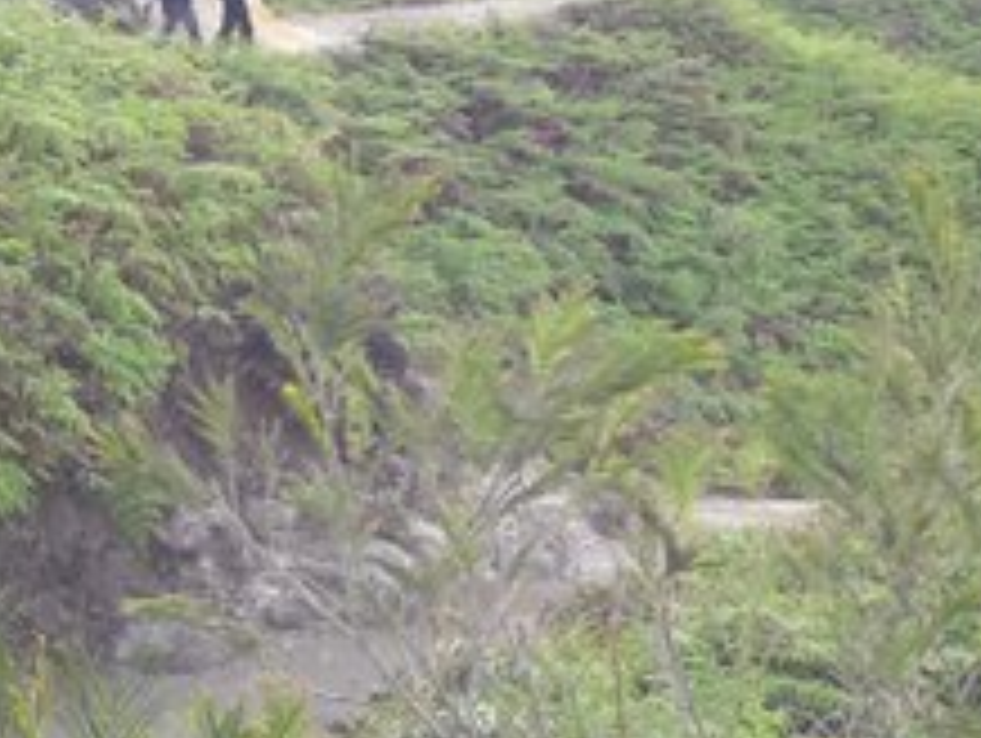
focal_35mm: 238
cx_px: 549
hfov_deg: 8.3
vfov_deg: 6.2
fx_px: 6752
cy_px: 153
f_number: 3.8
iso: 100
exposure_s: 1/160
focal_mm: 10.7
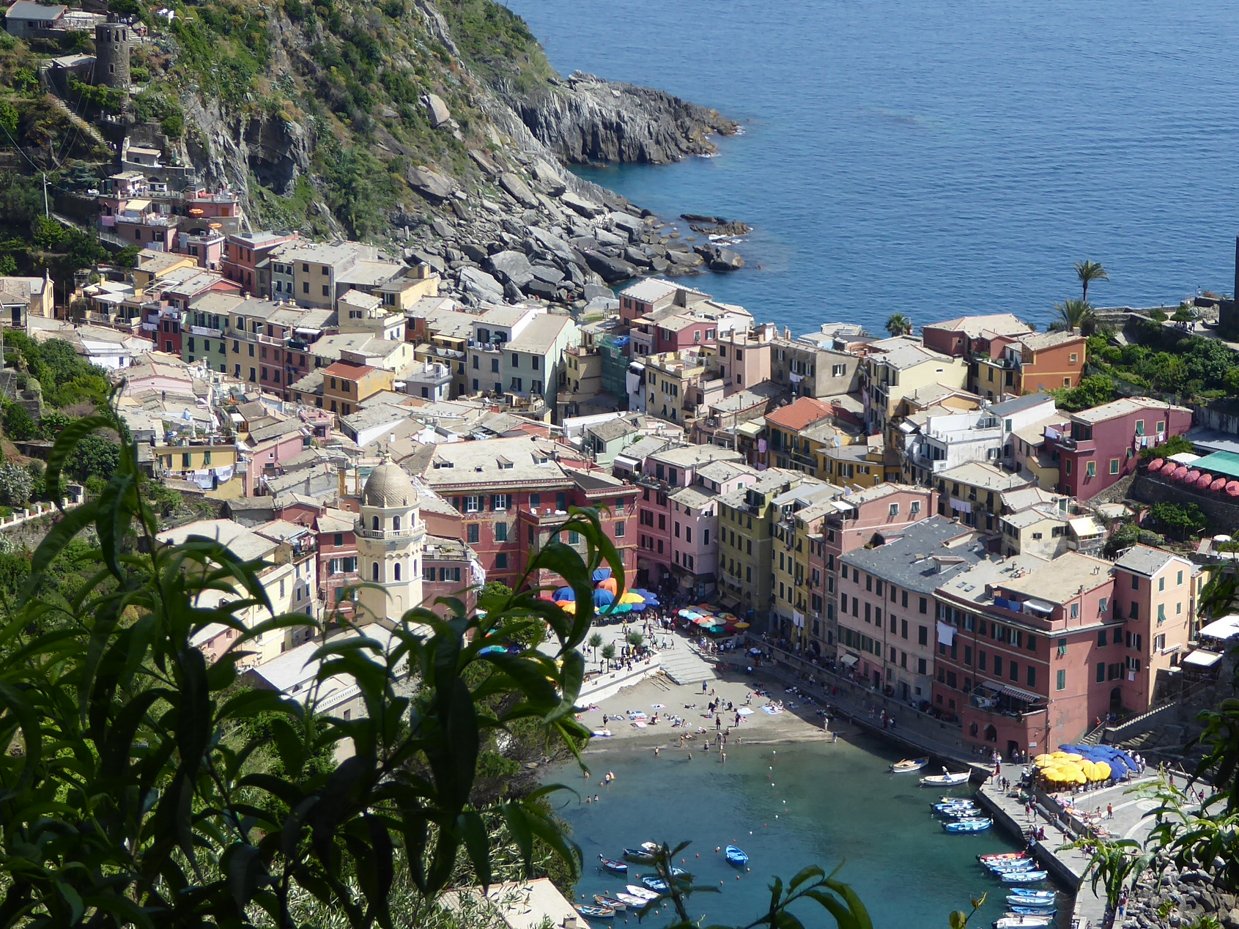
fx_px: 3794
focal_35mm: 106
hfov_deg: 18.5
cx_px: 832
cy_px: 488
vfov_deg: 14.0
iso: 80
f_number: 4.5
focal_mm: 12.5
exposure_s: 1/400
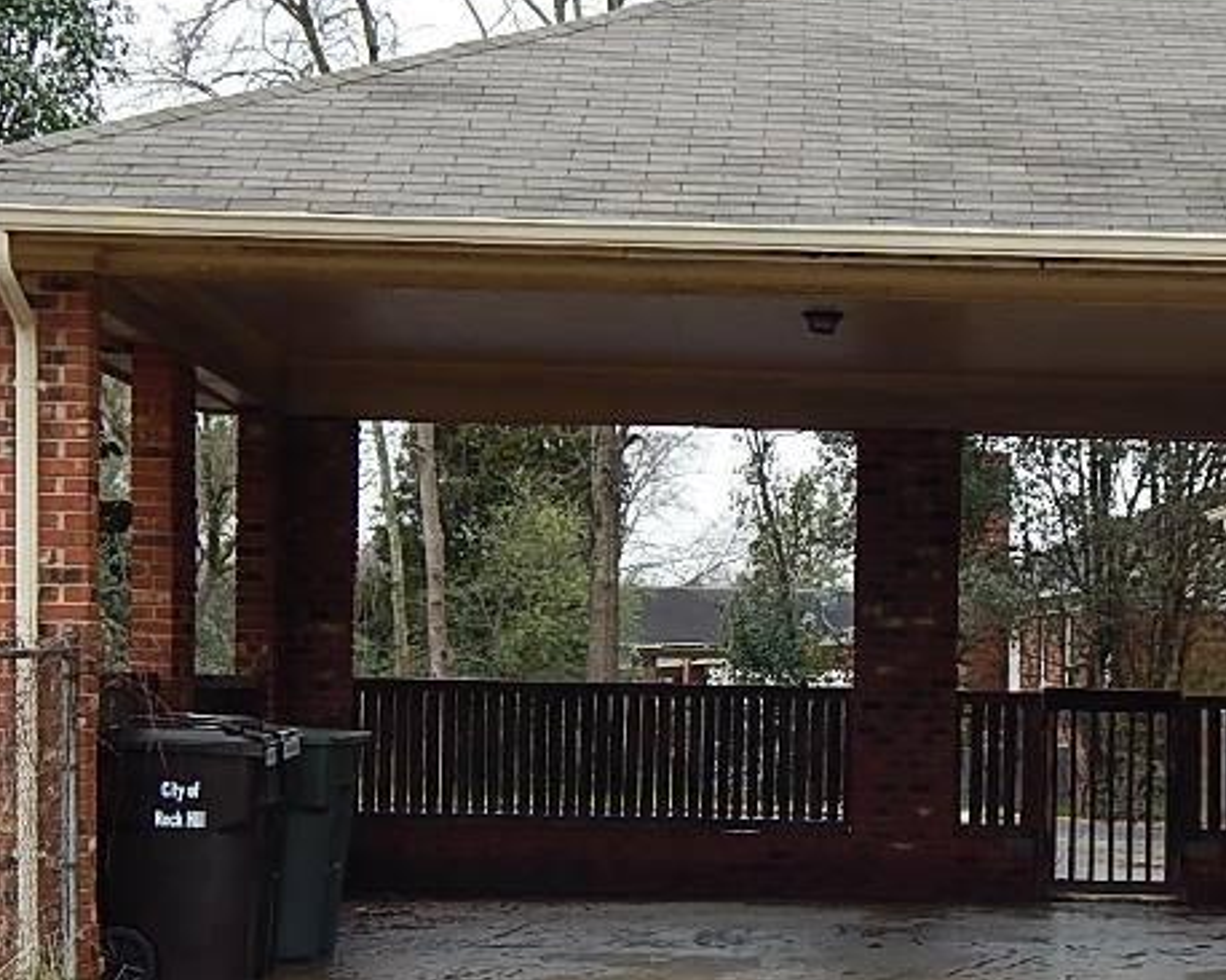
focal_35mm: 83
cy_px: 731
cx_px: 843
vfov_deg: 18.4
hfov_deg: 22.9
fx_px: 3010
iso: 125
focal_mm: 6.8
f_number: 3.4
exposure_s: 1/100
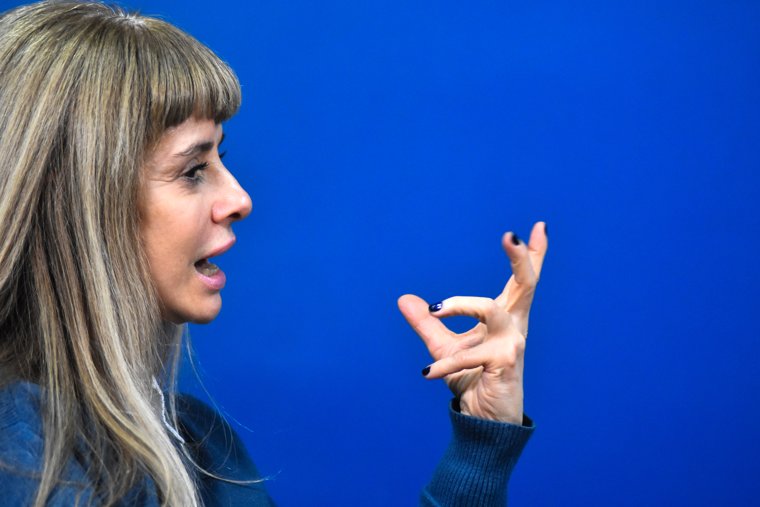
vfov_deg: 5.6
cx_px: 384
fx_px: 5141
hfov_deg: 8.5
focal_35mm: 244
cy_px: 250
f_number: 2.8
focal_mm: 155
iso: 3200
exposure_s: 1/250
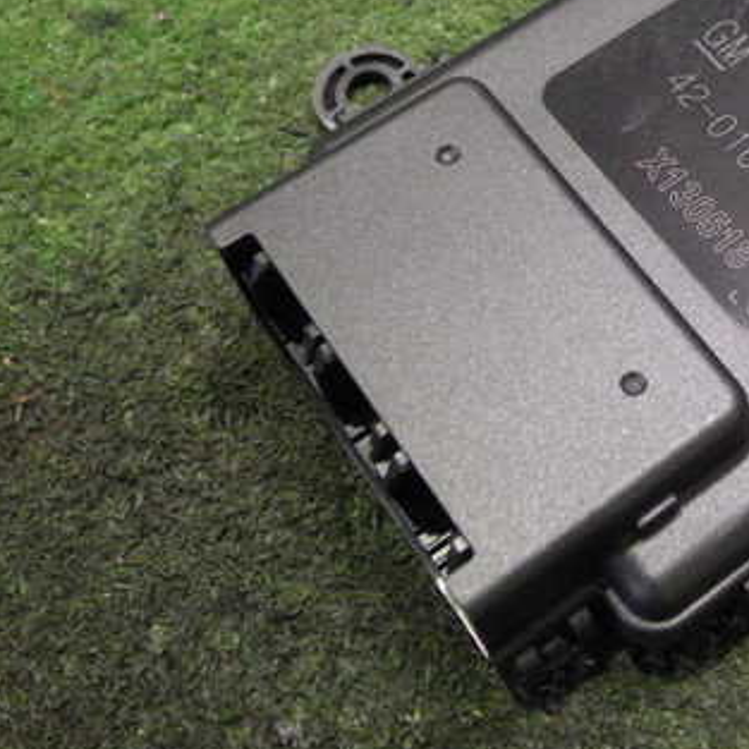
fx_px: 1371
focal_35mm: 56
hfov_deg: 29.3
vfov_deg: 30.3
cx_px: 670
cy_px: 232
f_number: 2.4
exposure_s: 1/45
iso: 2000
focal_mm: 5.9
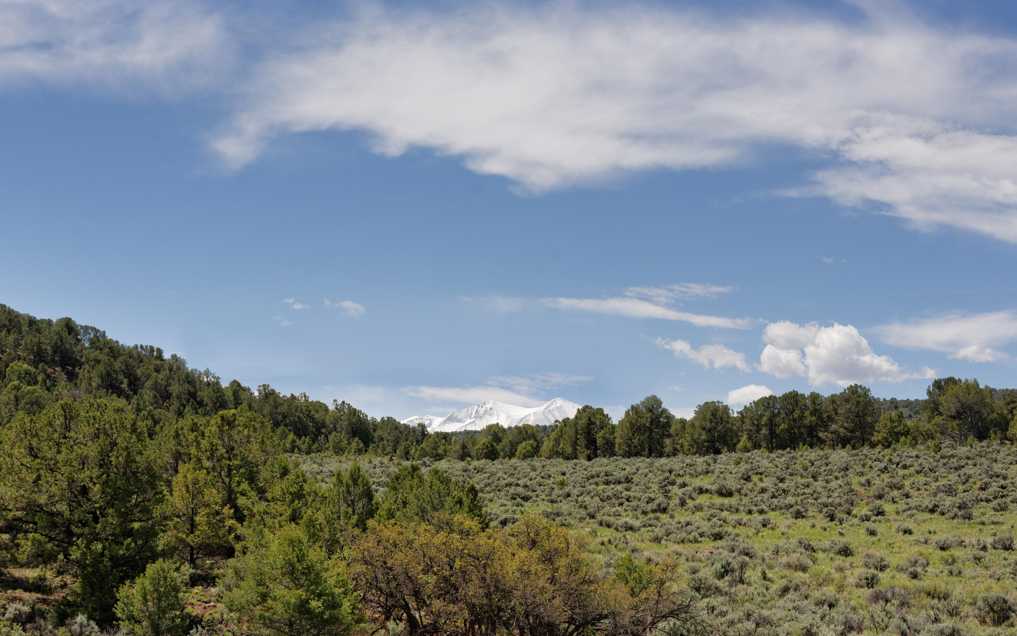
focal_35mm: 54
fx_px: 1497
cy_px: 341
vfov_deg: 24.0
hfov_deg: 37.5
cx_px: 512
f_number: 7.1
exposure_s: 1/4000
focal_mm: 52
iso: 500
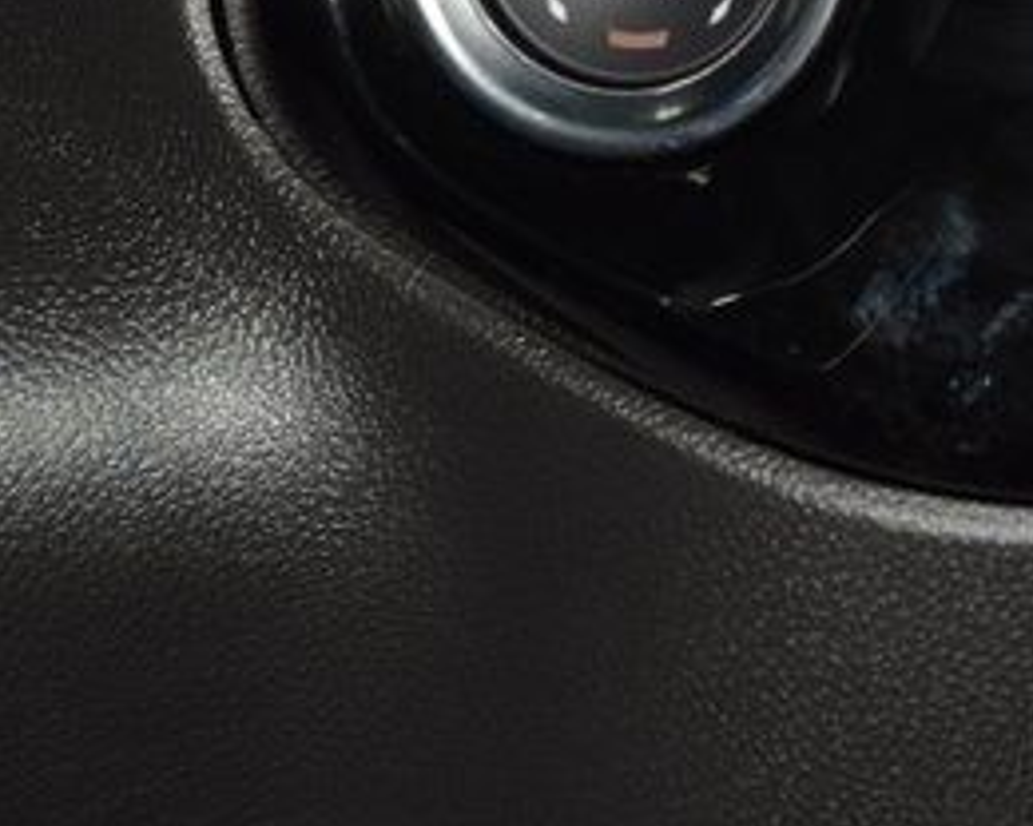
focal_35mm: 243
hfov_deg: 7.9
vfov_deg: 6.3
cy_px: -6
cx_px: 1069
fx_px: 7429
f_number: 8
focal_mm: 70
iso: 100
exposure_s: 1/125
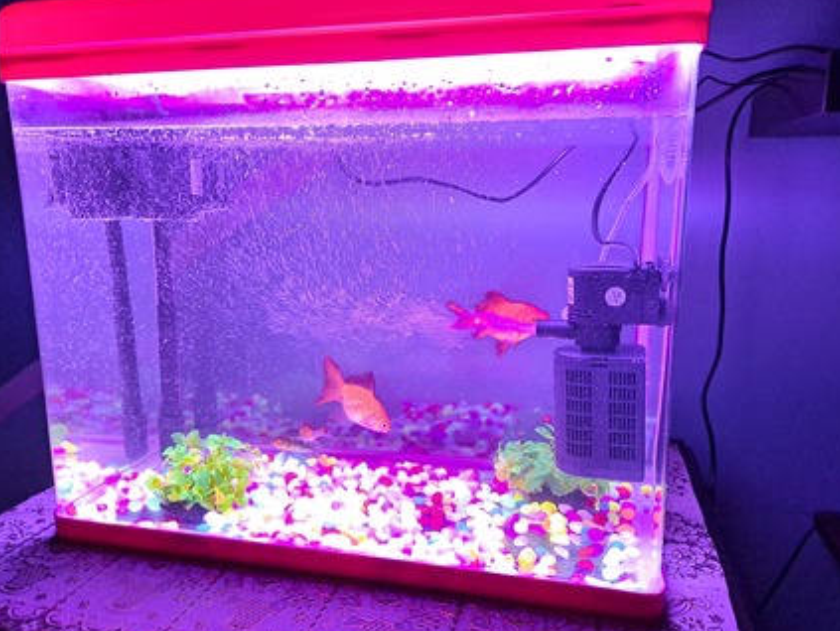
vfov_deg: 51.4
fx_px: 656
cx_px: 416
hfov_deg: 65.3
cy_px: 330
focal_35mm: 27
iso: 320
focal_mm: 4.65
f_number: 1.8
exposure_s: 1/33
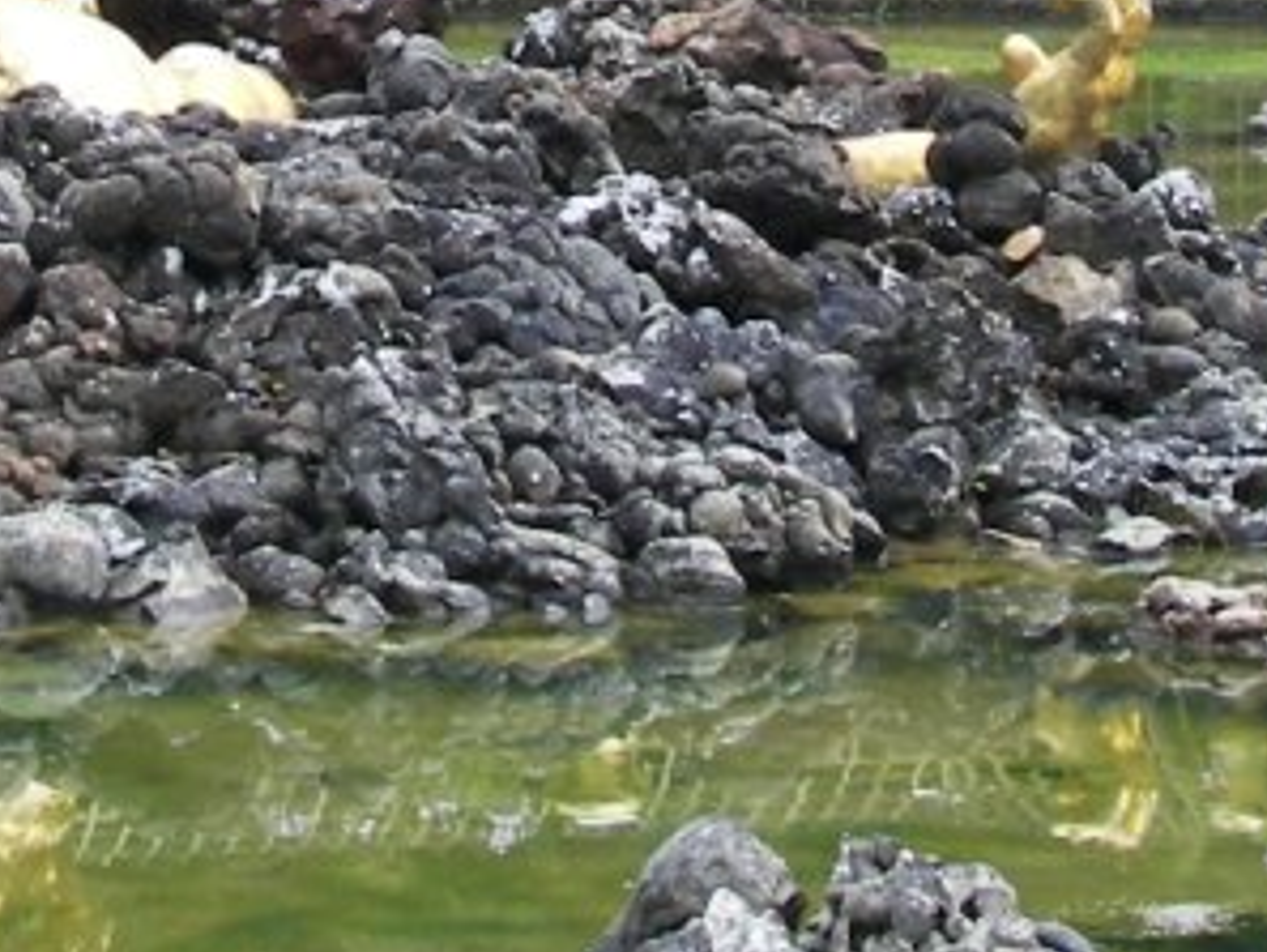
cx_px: 239
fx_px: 8458
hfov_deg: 8.5
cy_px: -465
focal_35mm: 231
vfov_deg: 6.4
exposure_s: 1/250
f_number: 2.8
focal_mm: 11.2
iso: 50
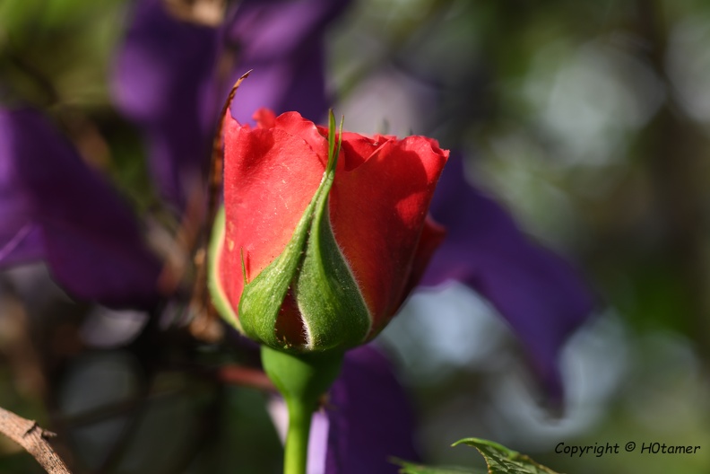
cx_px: 355
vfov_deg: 22.6
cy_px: 237
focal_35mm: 60
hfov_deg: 33.4
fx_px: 1183
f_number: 6.3
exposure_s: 1/160
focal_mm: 60
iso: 200
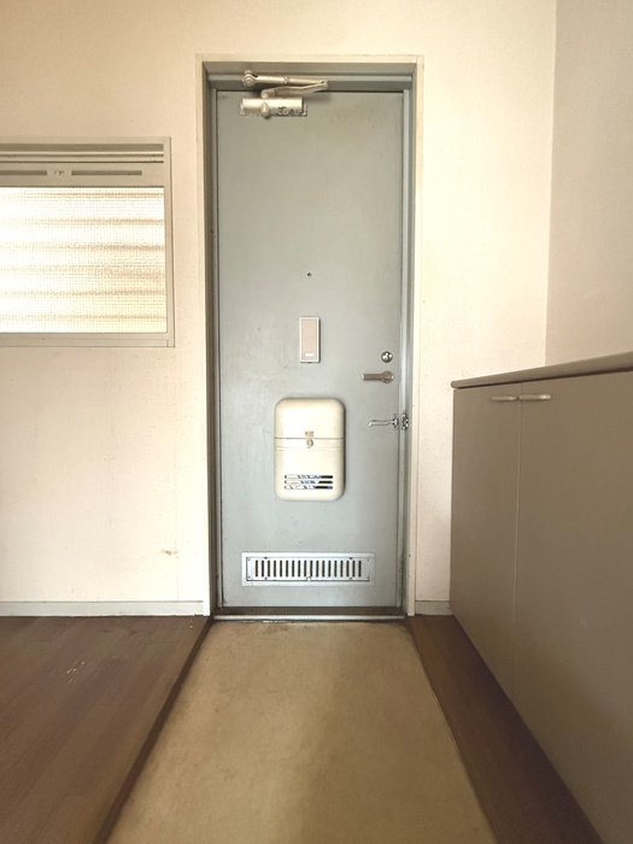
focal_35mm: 14
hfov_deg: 85.7
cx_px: 316
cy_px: 422
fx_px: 341
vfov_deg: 102.1
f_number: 2.2
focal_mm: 2.22
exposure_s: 1/60
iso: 640
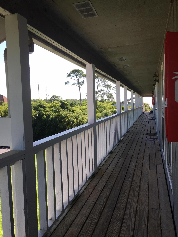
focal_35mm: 29
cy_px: 118
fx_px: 199
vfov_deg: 61.7
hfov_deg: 48.2
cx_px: 89
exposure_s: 1/646
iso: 32
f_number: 2.2
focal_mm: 4.15
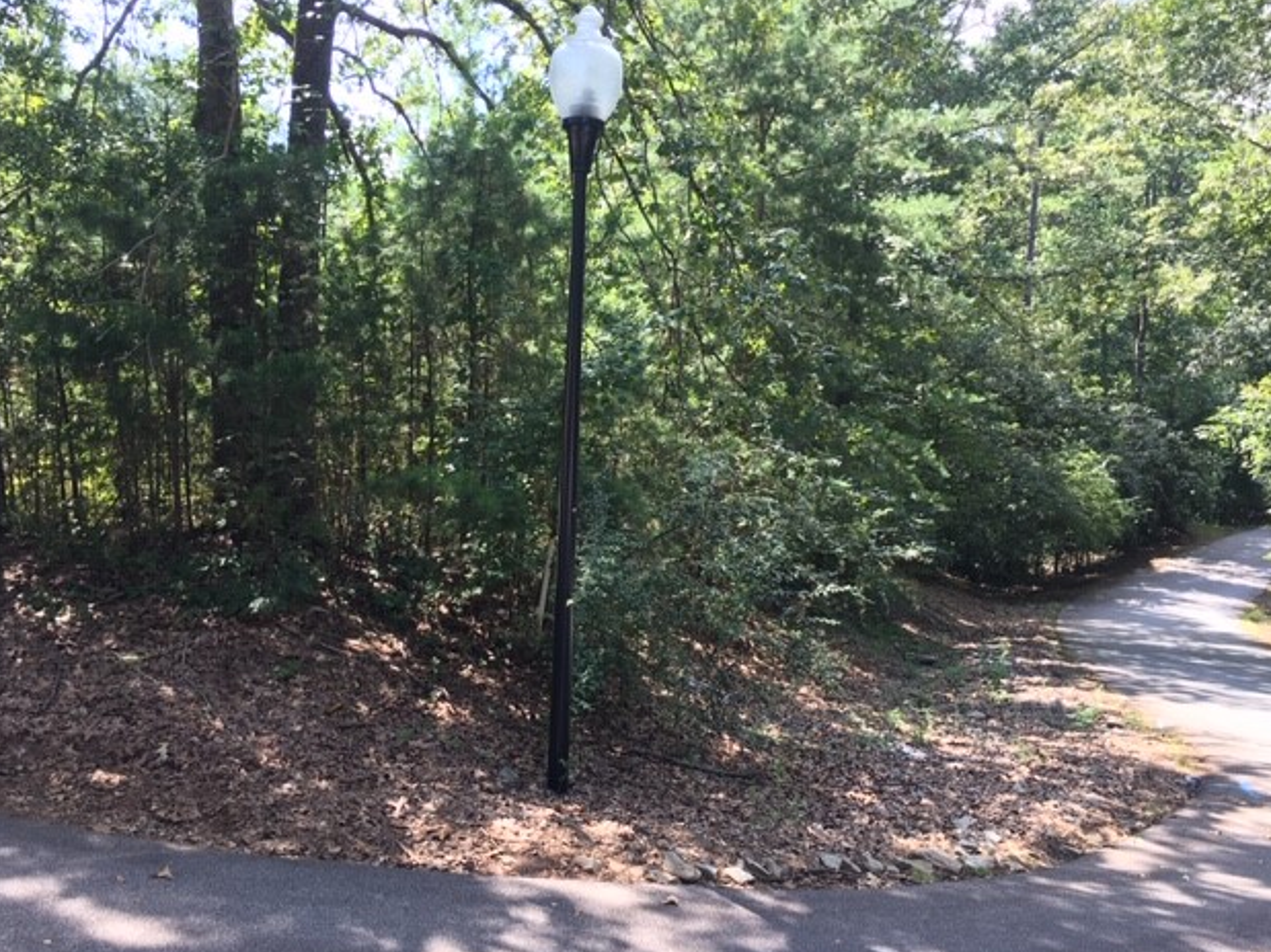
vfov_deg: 46.8
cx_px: 618
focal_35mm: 30
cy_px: 480
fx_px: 1101
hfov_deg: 60.0
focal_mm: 4.15
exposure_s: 1/120
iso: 25
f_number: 2.2
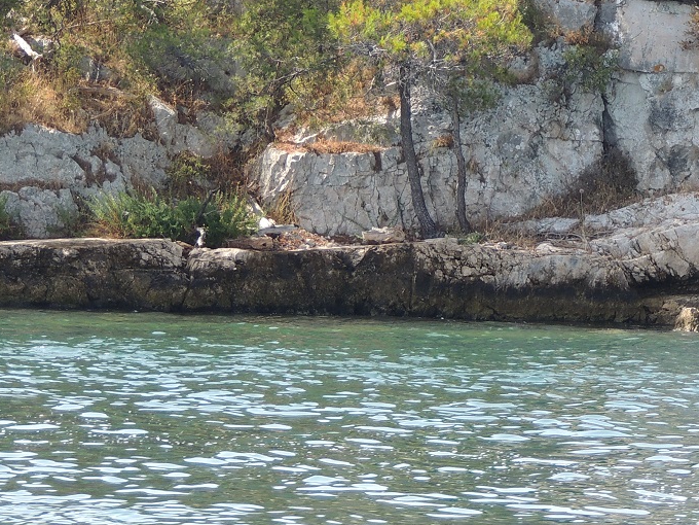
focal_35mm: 346
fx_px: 6987
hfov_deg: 5.7
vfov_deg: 4.3
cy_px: 15
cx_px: 708
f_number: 4.5
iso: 100
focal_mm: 30.3
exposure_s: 1/160
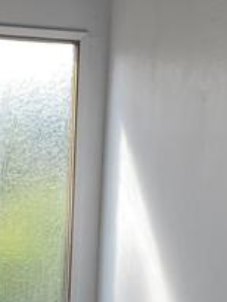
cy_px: 424
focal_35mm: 130
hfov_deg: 11.4
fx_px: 1135
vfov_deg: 14.3
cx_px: 128
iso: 25
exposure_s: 1/169
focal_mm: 4.25
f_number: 1.8
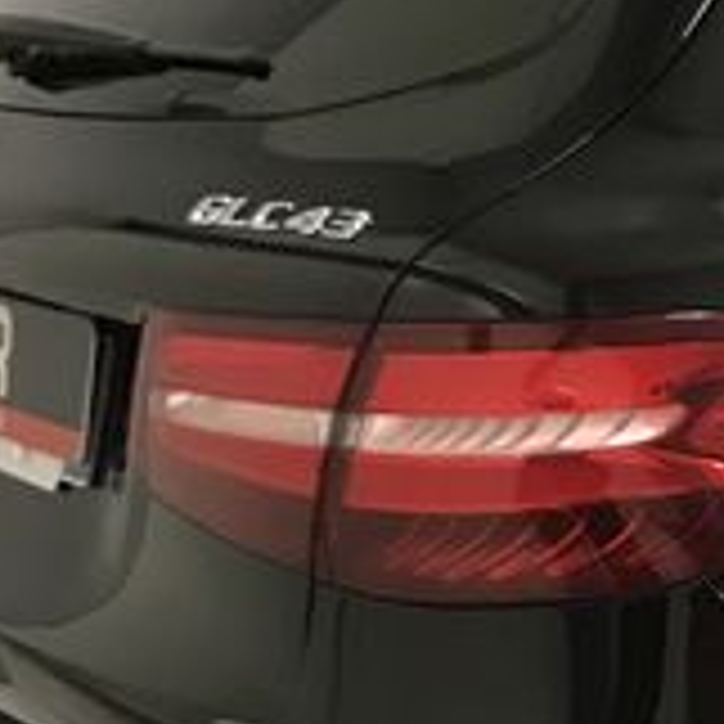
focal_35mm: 123
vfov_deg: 14.1
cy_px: 522
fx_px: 2911
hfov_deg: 12.4
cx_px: 1493
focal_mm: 3.99
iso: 80
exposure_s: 1/17
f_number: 1.8
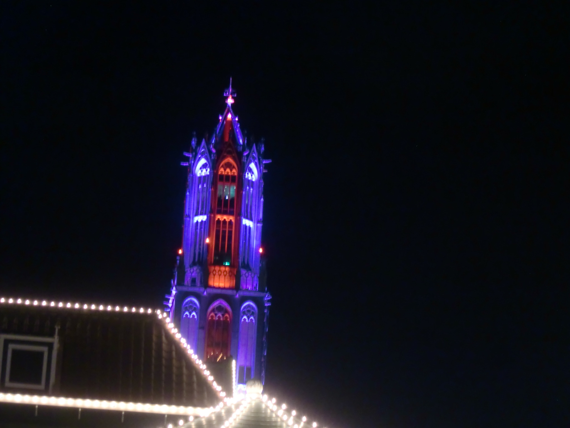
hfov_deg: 17.6
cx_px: 285
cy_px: 214
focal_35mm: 112
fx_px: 1844
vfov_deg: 13.2
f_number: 5.8
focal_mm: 19.6
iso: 400
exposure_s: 1/2
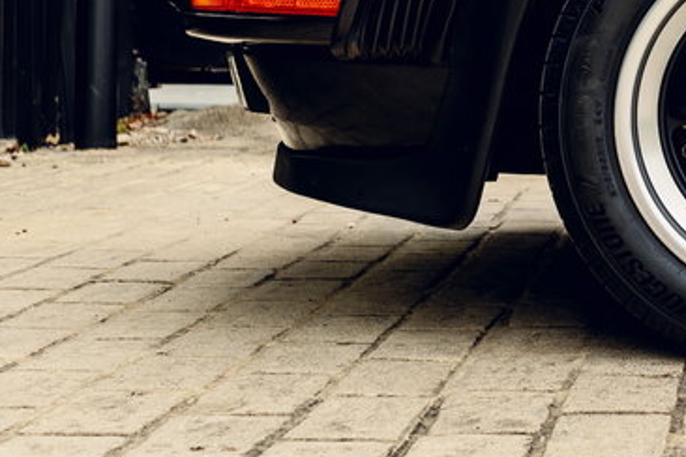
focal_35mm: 98
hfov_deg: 19.5
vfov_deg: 13.8
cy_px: 27
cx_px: 845
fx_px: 1867
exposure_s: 1/50
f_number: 4.2
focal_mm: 35
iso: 320
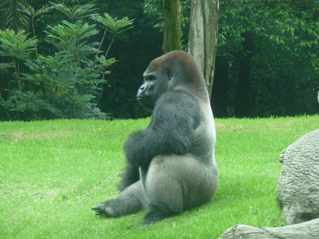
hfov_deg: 9.3
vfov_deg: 7.0
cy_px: 120
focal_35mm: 212
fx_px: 1954
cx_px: 160
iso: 160
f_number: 4.8
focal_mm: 36.4
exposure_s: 1/80
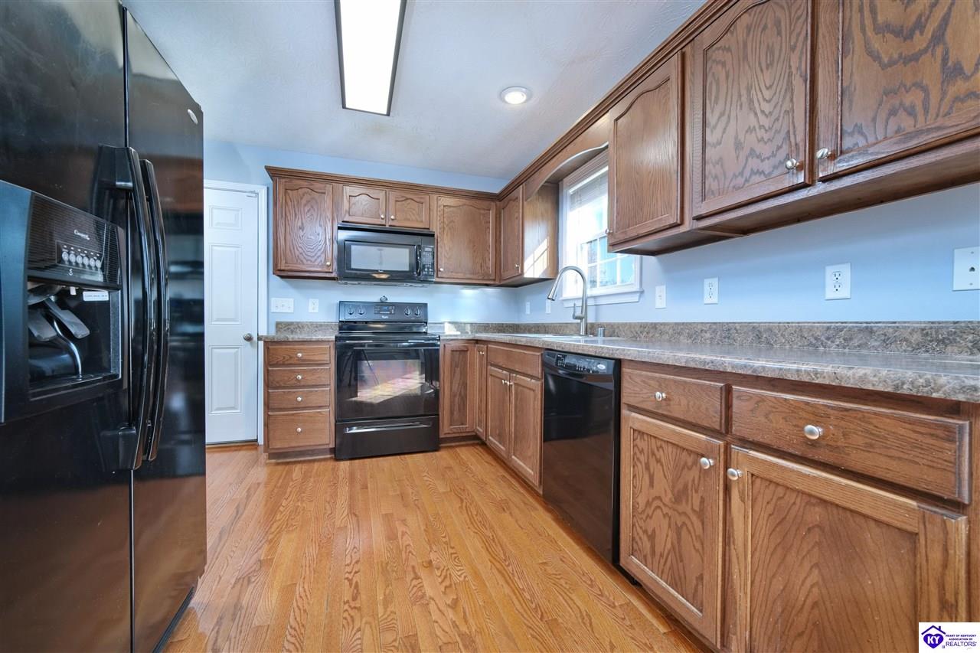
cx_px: 490
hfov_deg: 104.3
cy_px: 326
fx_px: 381
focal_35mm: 14
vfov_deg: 81.2
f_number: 7.1
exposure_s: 1/3
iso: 400
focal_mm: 14
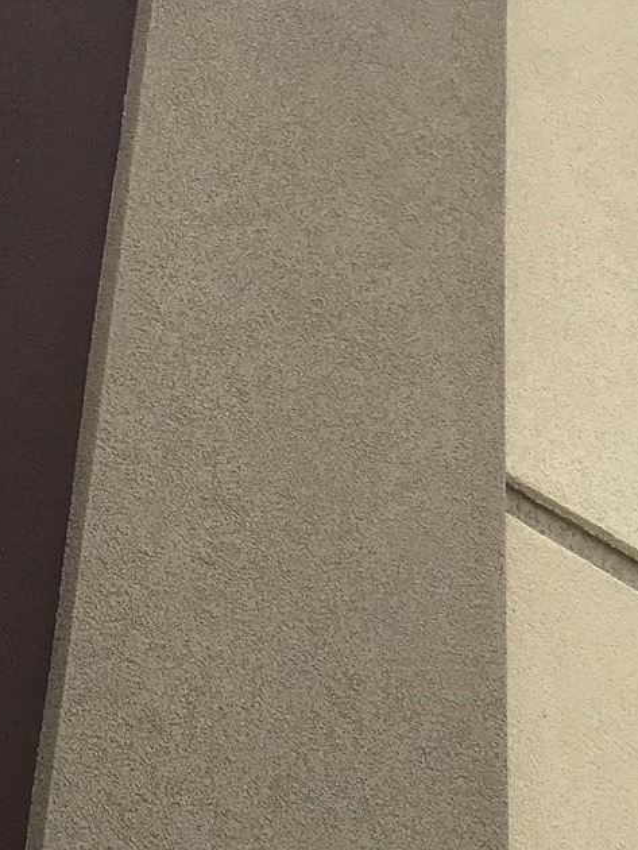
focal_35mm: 91
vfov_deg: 21.5
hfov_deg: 15.8
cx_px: -43
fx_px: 2235
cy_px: 321
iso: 20
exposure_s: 1/443
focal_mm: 3.99
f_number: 1.8
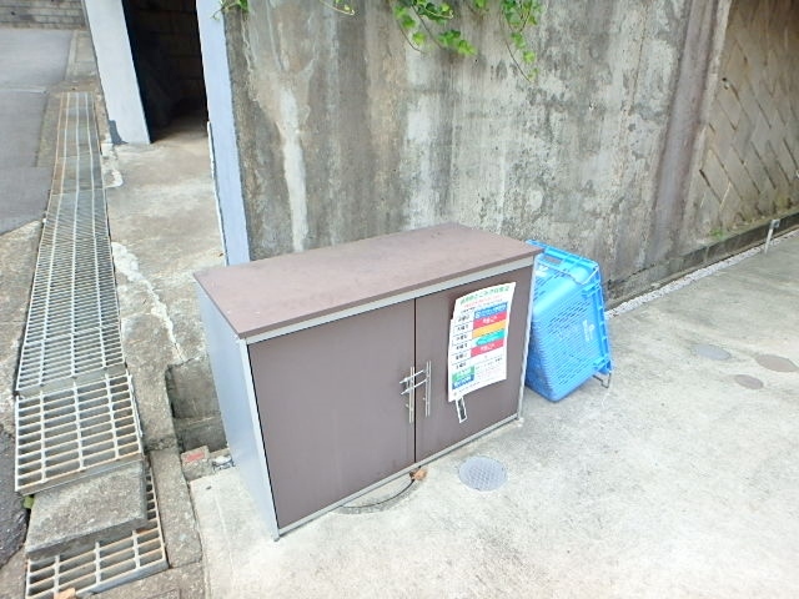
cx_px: 400
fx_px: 485
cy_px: 300
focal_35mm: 21
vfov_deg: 63.4
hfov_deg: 79.0
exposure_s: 1/160
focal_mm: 3.7
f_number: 3.5
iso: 125
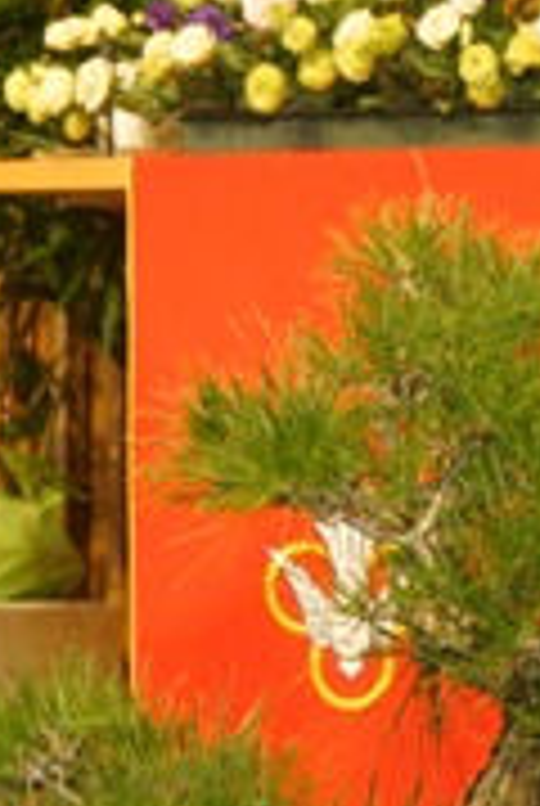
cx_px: -198
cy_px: -401
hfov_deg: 3.9
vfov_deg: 5.8
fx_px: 7867
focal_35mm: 351
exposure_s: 1/80
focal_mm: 70
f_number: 5.6
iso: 4000
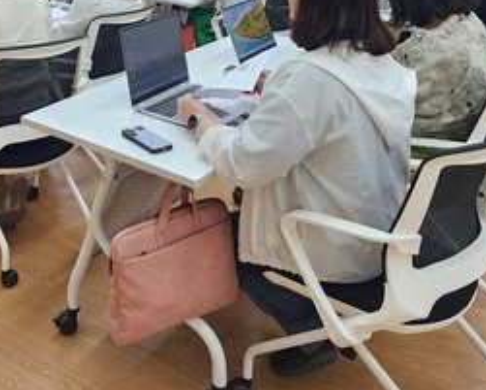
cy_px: -6
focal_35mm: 50
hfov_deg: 36.0
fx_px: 719
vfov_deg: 28.3
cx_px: 95
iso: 160
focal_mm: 6.4
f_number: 1.8
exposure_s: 1/120
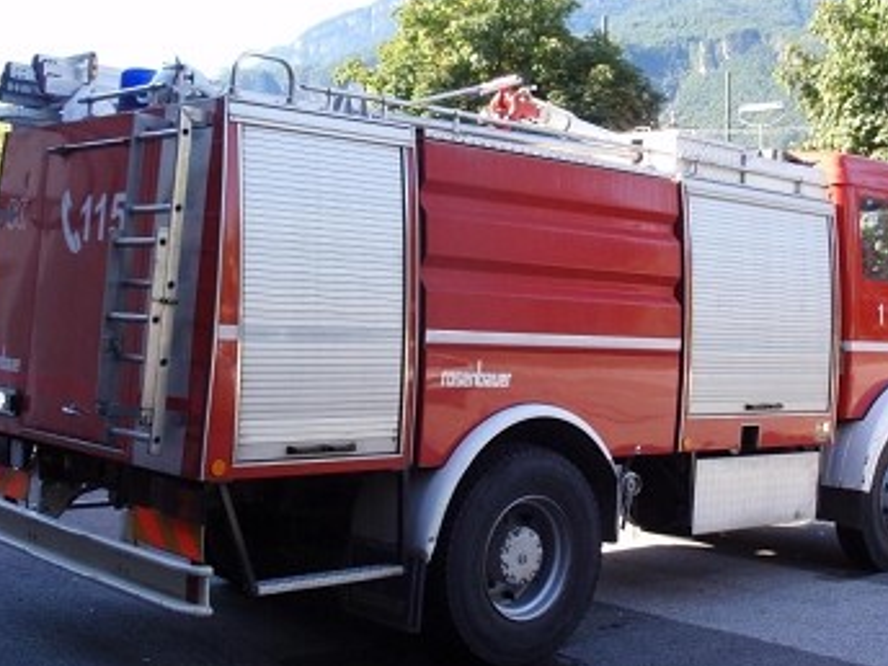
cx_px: 516
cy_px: 296
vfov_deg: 28.5
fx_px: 1308
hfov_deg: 37.4
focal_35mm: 51
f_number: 3.5
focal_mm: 6.07
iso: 64
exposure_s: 1/100
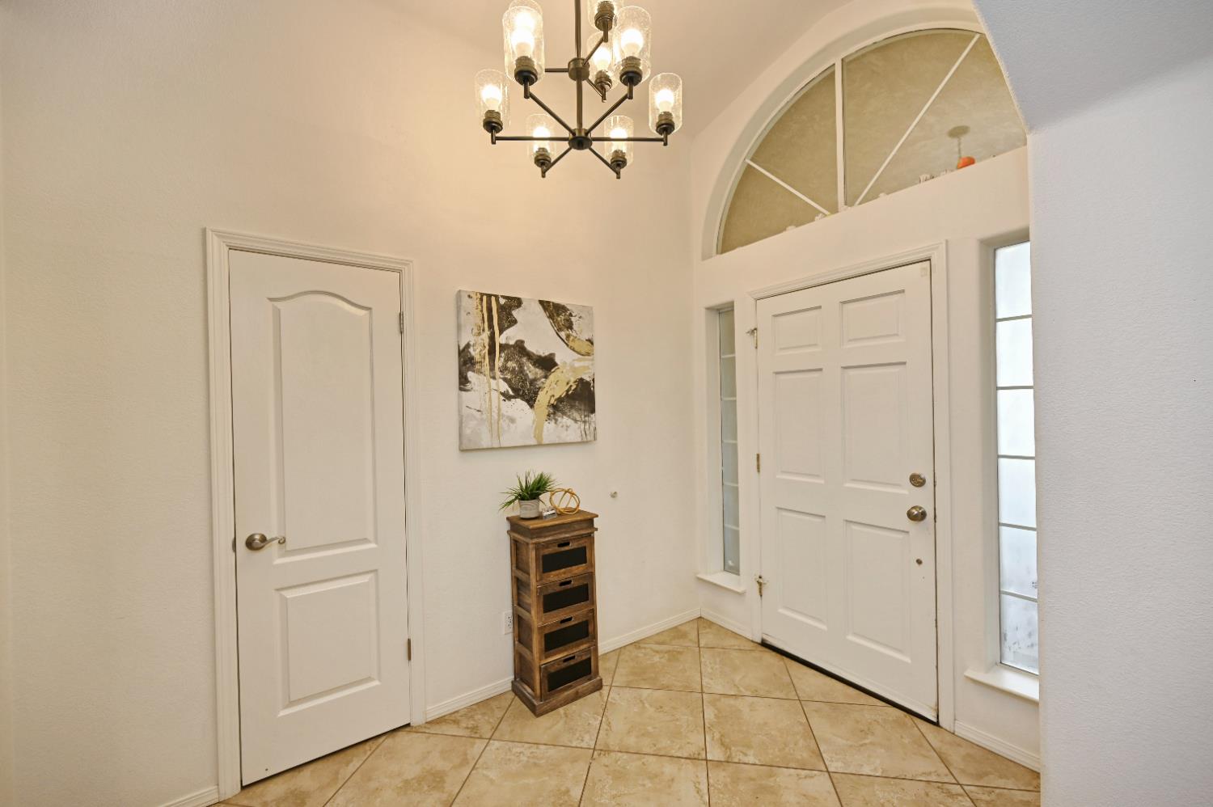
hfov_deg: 104.3
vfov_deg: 81.1
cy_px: 404
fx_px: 471
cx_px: 606
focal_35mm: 14
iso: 200
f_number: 4.5
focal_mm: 14
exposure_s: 1/80
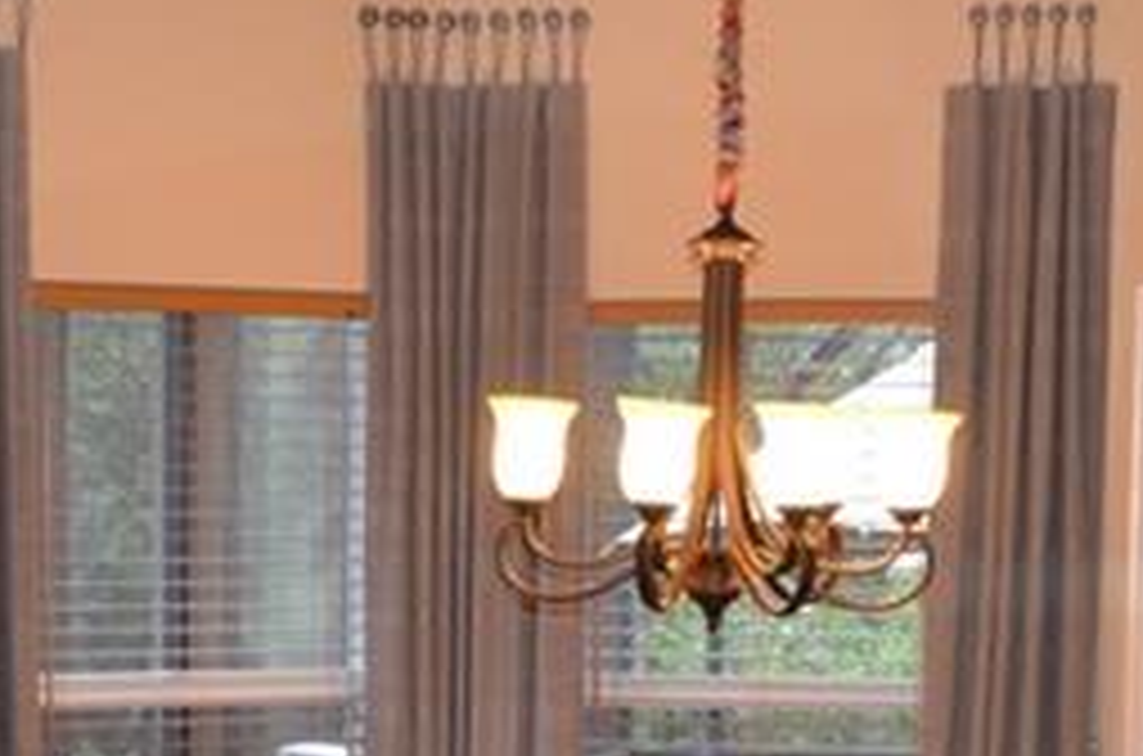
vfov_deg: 11.9
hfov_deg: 18.8
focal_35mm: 109
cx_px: 450
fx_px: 3452
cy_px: 1150
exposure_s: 1/60
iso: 800
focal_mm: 18
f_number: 3.5
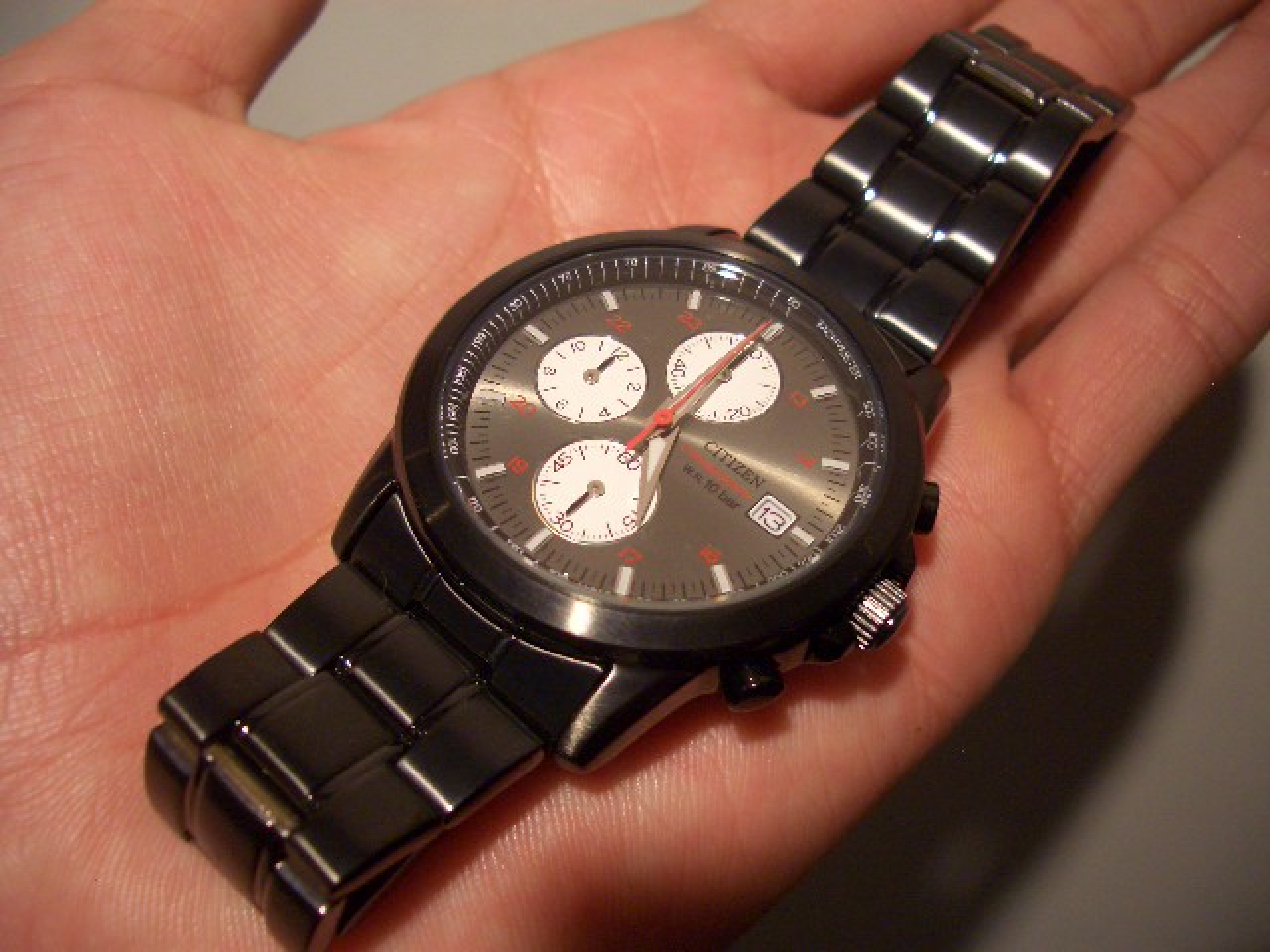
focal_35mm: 35
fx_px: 1284
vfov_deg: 40.7
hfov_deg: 52.6
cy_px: 476
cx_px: 635
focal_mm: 5.8
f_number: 2.6
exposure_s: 1/20
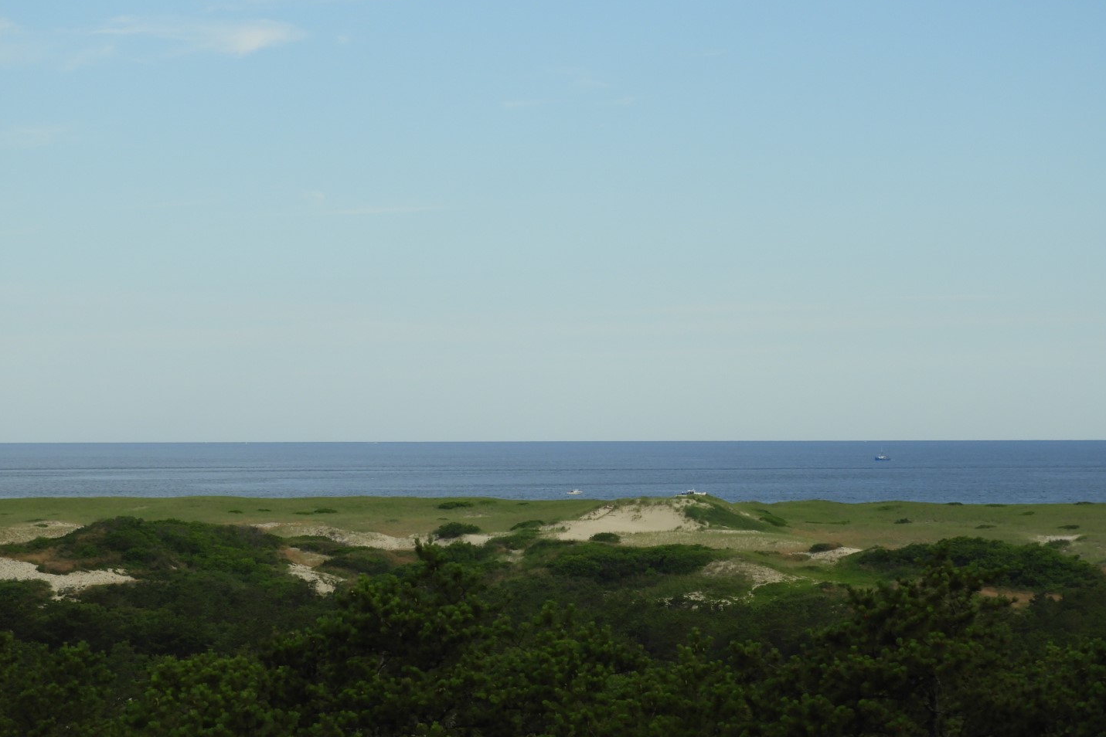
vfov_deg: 8.7
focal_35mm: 157
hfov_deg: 13.1
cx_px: 555
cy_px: 363
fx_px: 4823
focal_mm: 26.9
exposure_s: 1/500
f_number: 5.2
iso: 100
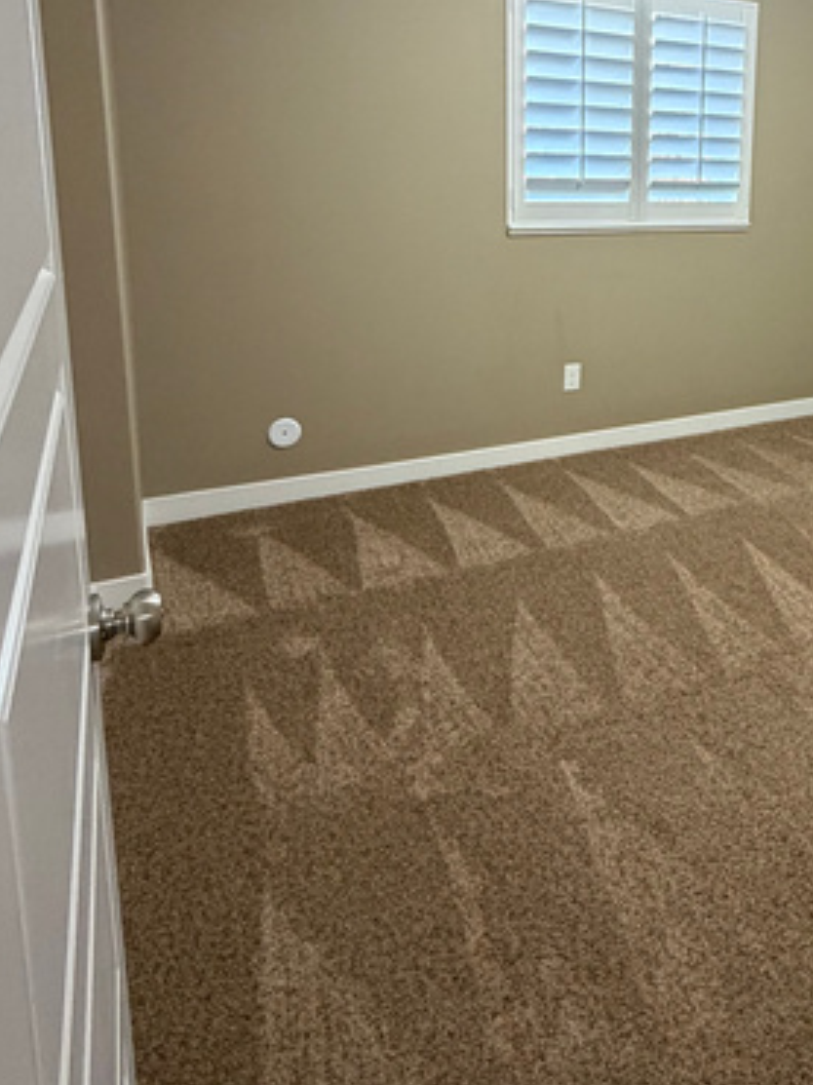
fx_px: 909
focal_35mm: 29
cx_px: 752
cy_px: 298
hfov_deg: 43.5
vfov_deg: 59.1
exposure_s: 1/60
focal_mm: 2.22
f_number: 2.2
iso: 400
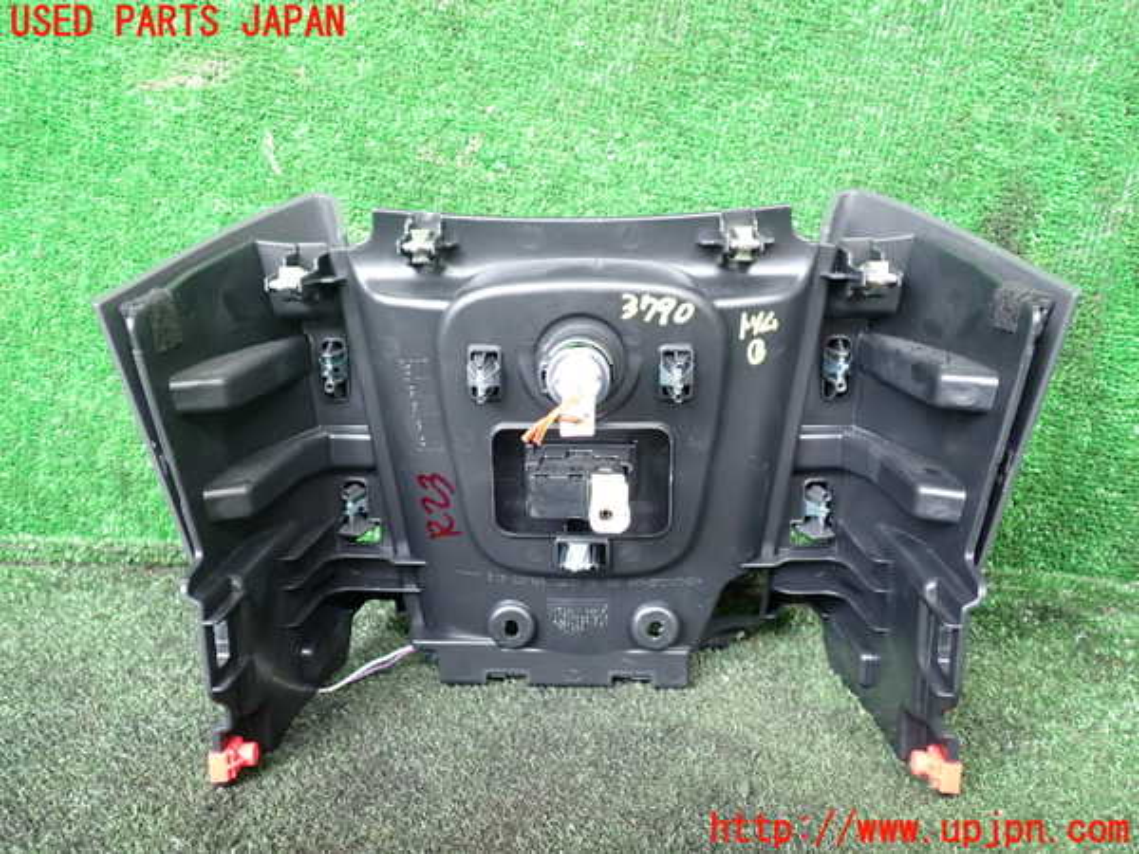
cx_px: 570
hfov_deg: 60.0
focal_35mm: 30
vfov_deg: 46.8
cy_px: 427
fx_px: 987
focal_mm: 5.4
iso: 200
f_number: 2.3
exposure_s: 1/30
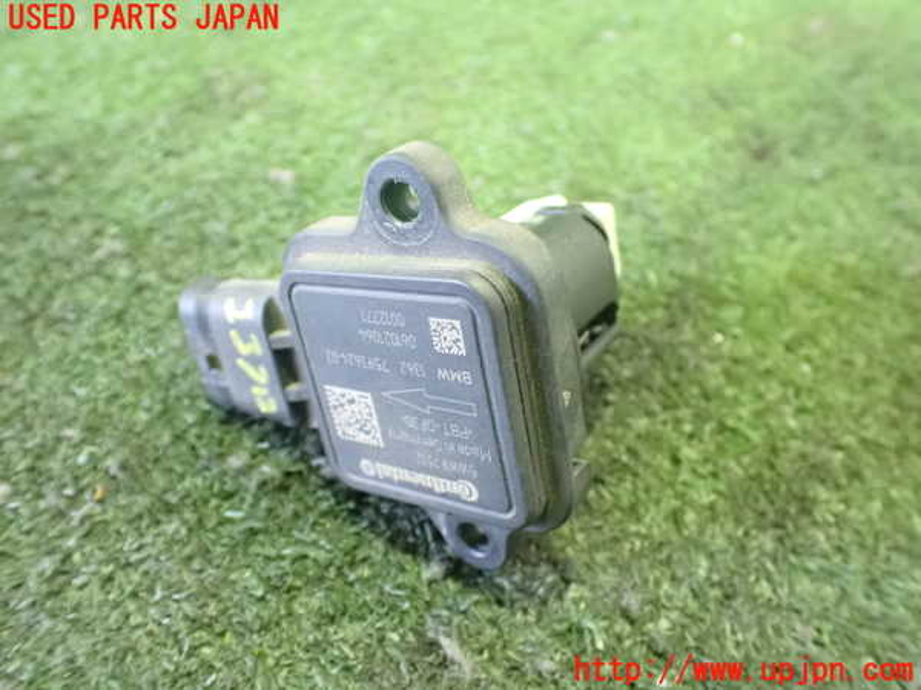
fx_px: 798
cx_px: 460
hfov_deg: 60.0
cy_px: 345
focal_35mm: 30
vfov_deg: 46.8
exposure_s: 1/25
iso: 1600
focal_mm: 5.4
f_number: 2.3
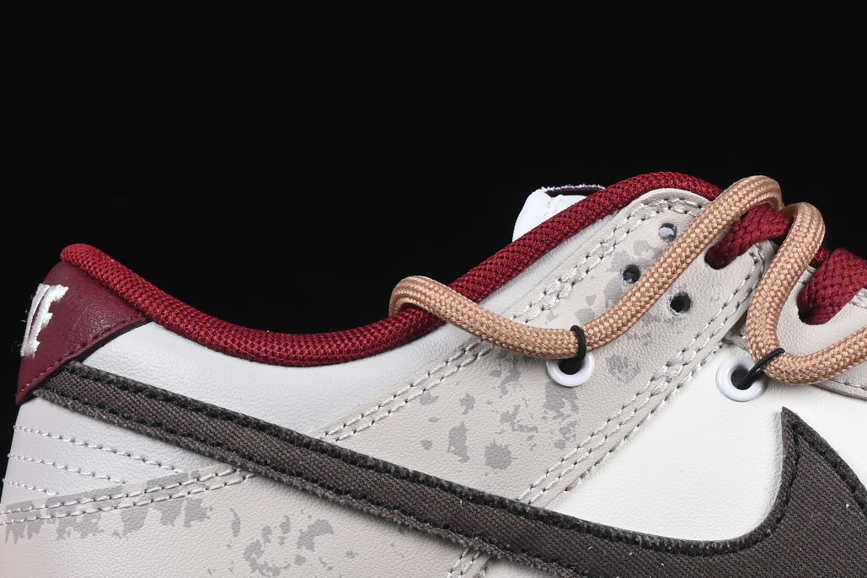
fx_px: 4889
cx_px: 776
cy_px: 353
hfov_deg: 10.1
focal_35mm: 203
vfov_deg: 6.8
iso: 160
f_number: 8
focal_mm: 50
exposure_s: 1/80
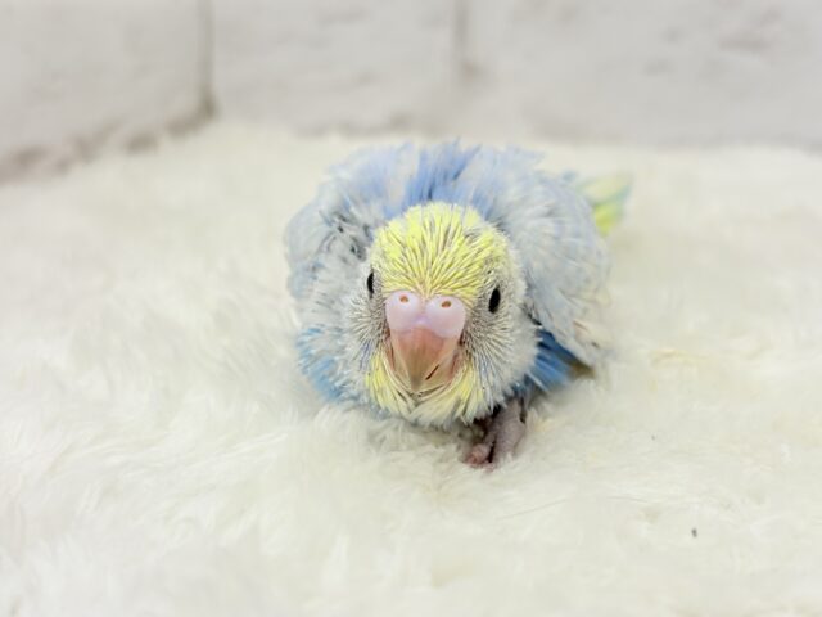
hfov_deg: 36.8
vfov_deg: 28.0
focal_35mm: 52
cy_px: 308
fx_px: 1235
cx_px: 411
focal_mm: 5.96
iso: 32
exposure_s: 1/50
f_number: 1.6
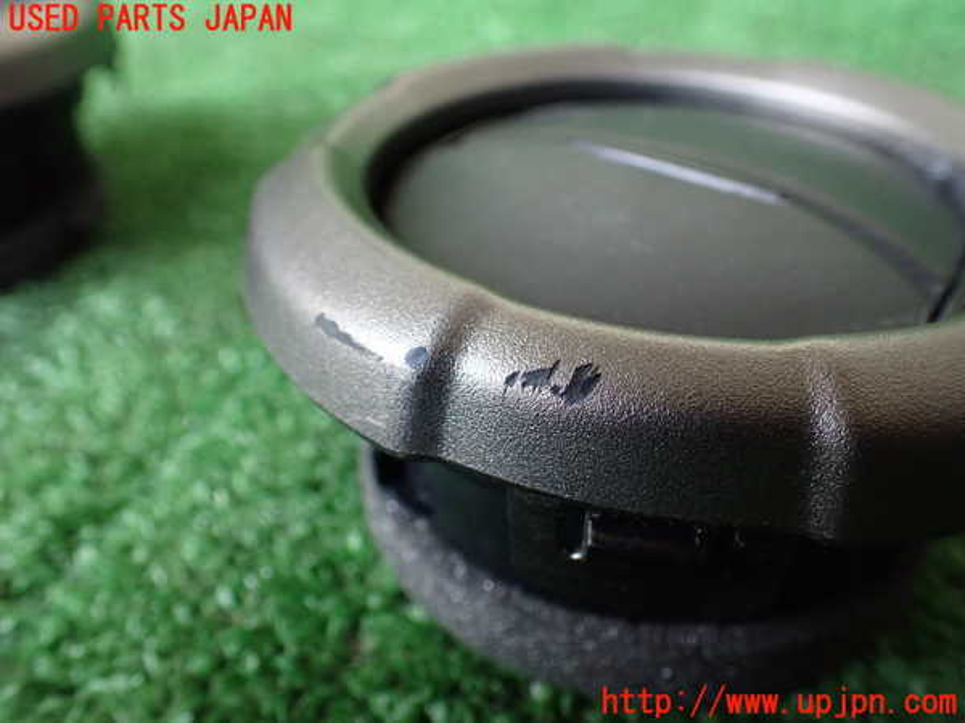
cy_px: 362
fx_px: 836
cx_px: 482
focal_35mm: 30
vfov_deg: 46.8
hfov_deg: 60.0
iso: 800
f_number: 2.3
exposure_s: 1/60
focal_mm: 5.4
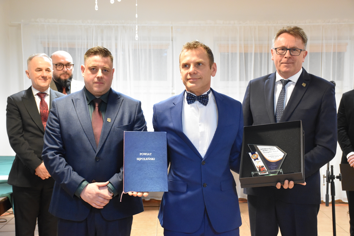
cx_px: 177
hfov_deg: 33.4
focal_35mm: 60
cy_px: 118
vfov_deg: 22.6
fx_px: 590
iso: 3200
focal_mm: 40
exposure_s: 1/25
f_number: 4.5
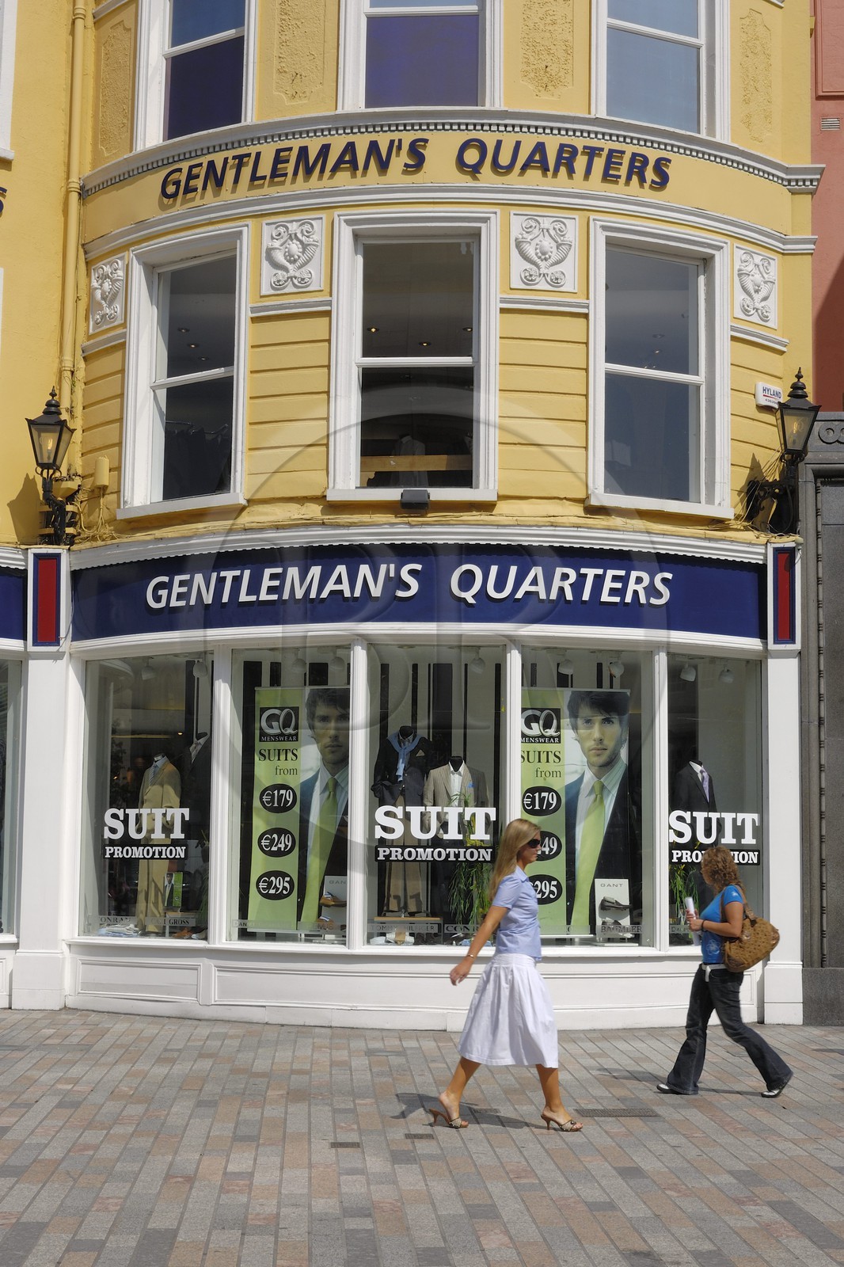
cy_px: 634
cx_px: 422
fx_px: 1636
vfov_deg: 42.3
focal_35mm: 46
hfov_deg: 28.9
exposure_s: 1/160
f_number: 13
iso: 100
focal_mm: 31
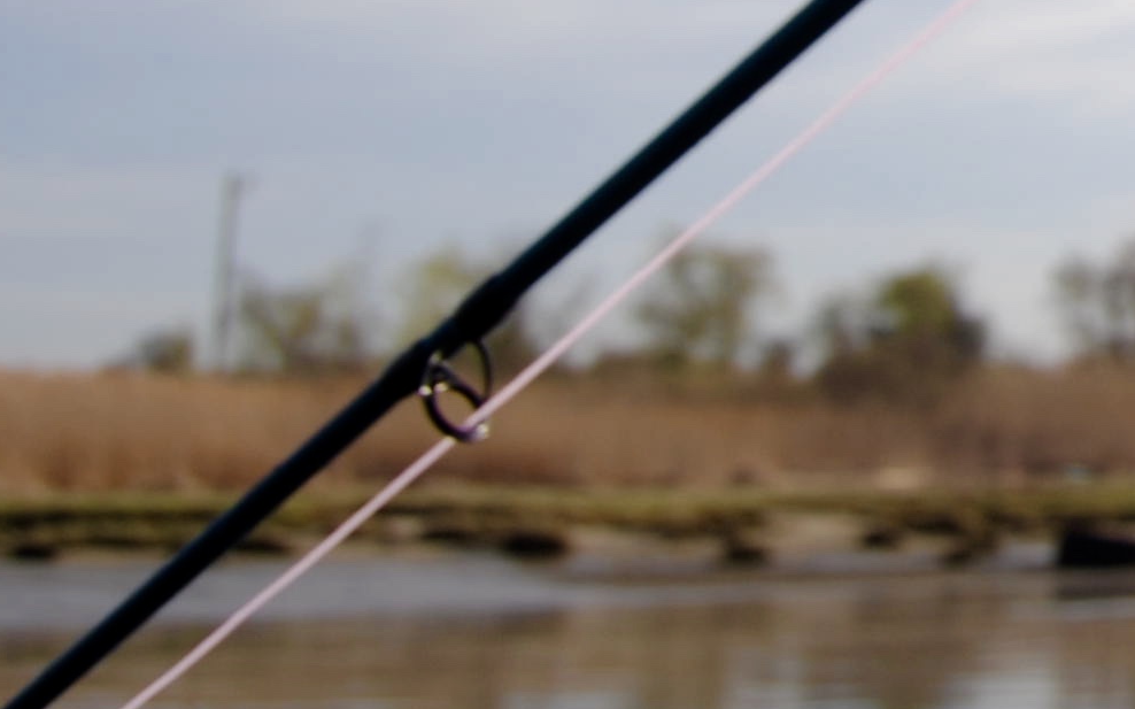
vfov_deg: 8.6
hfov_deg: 12.9
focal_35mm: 144
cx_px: 2157
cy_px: -701
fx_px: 4453
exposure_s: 1/250
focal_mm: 24
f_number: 8
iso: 100
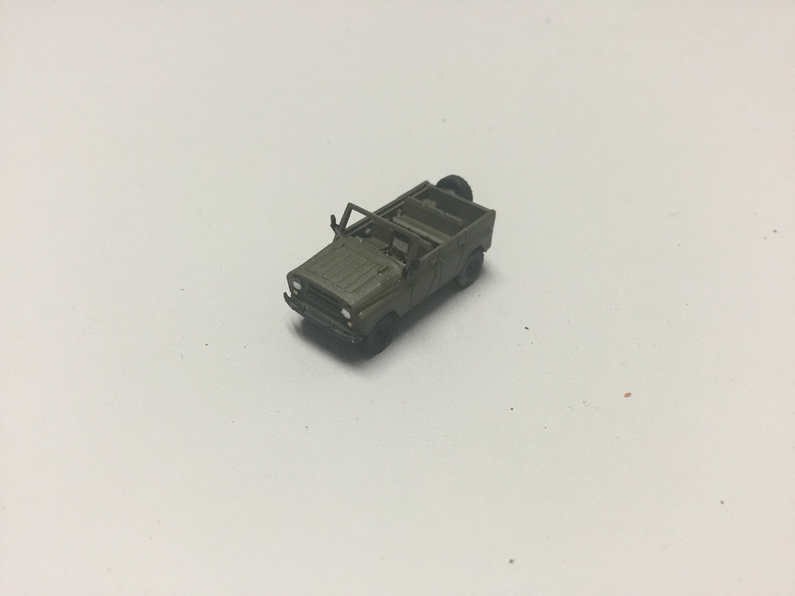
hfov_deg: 58.4
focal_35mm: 31
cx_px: 398
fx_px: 712
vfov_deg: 45.4
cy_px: 298
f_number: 2.4
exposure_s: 1/30
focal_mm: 3.3
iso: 40
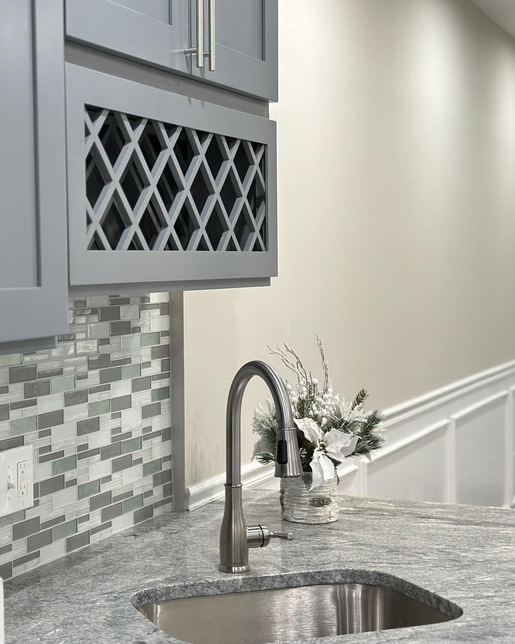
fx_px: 1201
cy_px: 321
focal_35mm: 63
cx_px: 146
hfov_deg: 24.0
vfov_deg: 30.0
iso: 125
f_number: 1.78
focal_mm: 6.86
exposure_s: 1/60
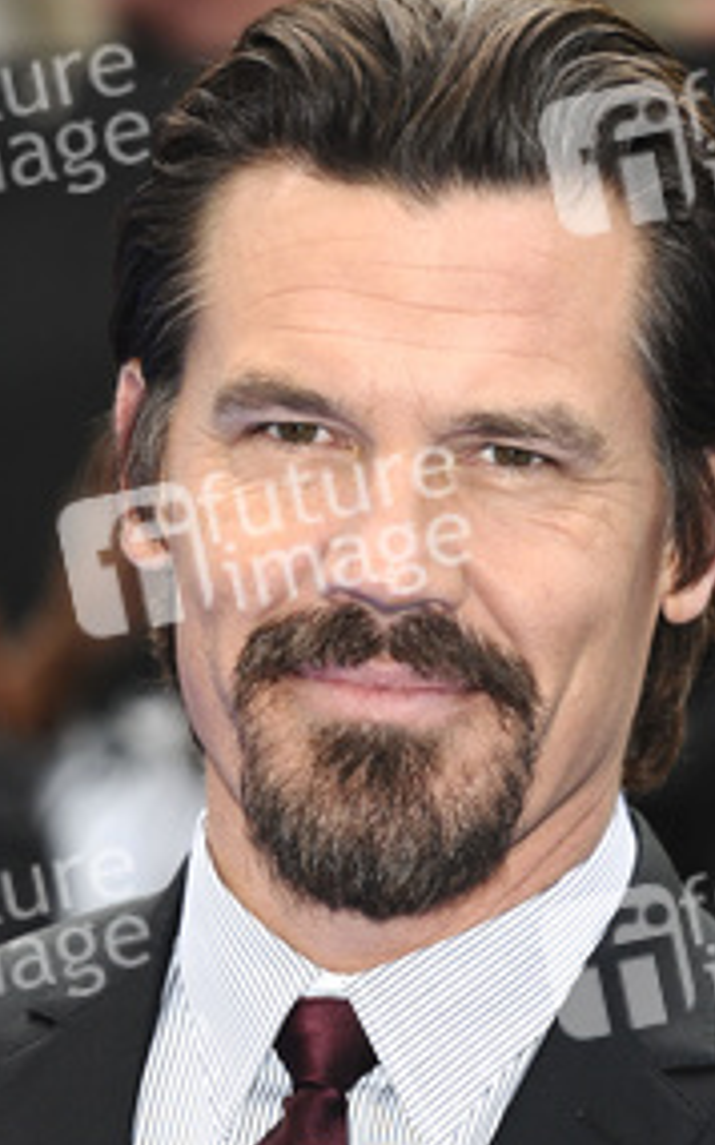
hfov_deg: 4.5
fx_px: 9037
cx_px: 384
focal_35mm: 290
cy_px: 743
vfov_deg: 7.2
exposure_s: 1/250
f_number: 5
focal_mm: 135
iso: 320
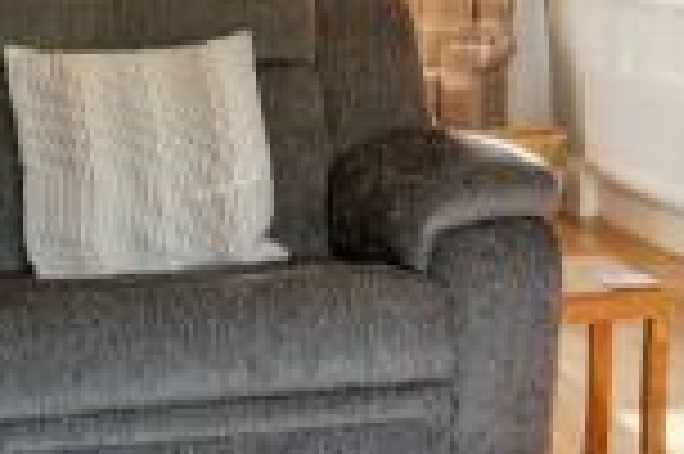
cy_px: -81
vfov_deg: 12.4
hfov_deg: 18.7
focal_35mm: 108
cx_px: 567
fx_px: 2050
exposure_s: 1/8
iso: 640
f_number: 10
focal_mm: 16
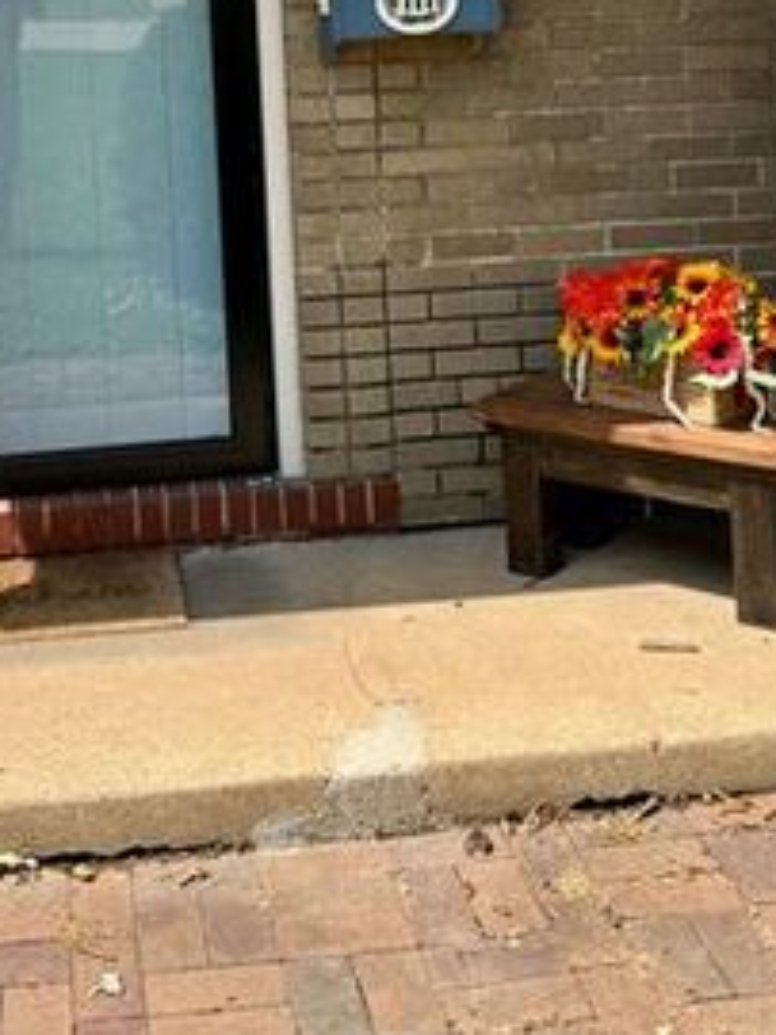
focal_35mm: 59
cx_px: 256
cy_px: -36
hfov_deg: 24.7
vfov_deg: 30.1
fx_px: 1765
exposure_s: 1/2604
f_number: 1.78
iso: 80
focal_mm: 6.76
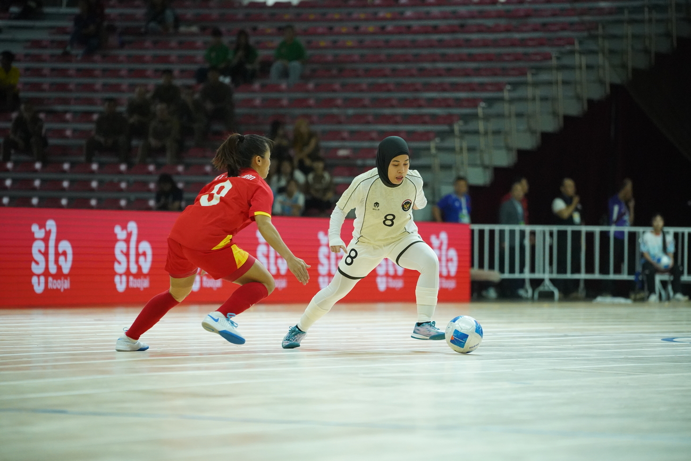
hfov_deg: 10.3
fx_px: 3839
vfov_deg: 6.9
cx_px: 346
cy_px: 230
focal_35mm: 200
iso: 8000
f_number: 4
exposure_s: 1/1000
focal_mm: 200
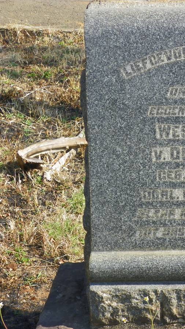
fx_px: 864
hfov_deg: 12.0
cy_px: 164
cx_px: 208
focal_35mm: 99
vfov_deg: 21.6
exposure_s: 1/200
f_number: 4
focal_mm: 12.1
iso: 64
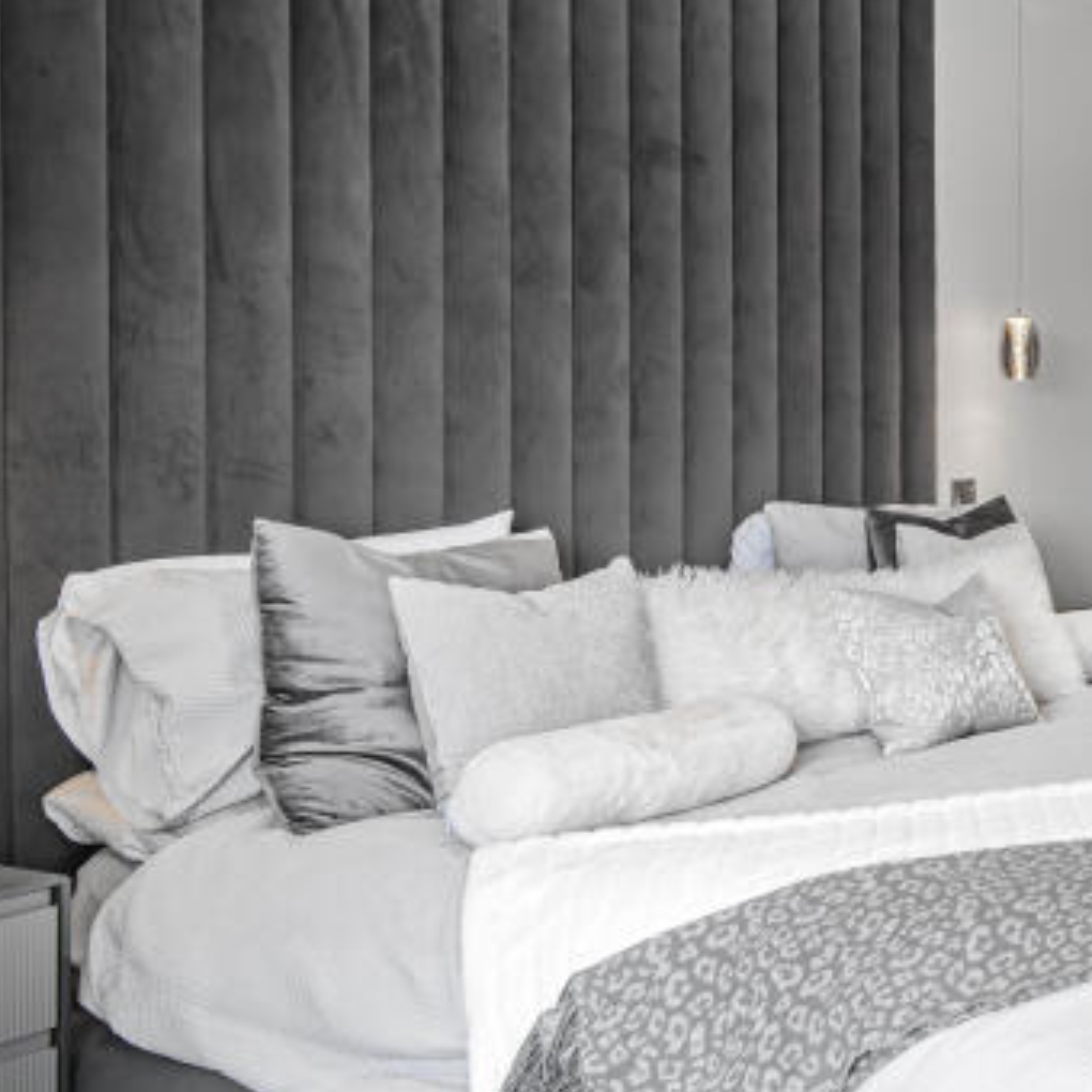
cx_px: 1545
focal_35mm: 41
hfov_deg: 29.4
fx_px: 1463
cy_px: 429
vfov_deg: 40.7
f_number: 8
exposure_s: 1/10
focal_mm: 16
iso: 100
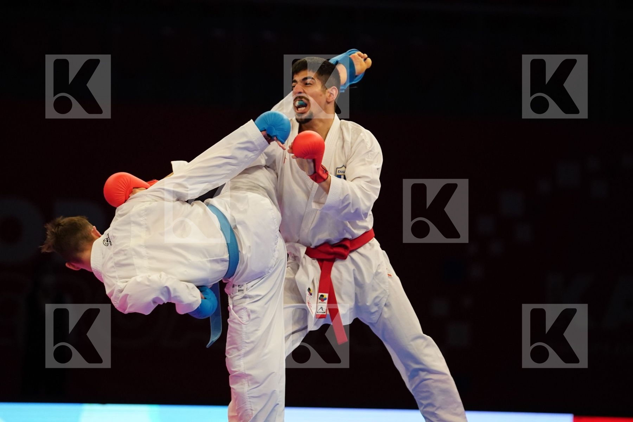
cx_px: 316
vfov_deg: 5.8
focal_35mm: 238
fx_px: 4185
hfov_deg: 8.7
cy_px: 211
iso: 2500
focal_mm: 159
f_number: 2.8
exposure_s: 1/1000
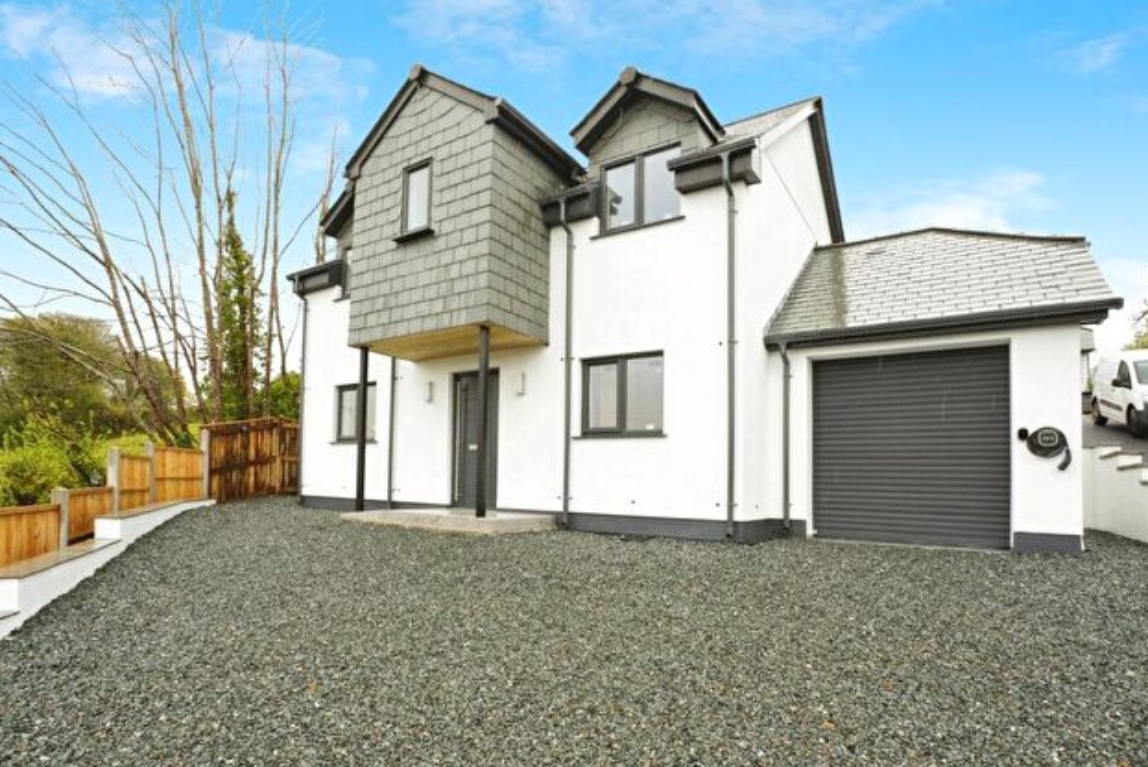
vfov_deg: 67.4
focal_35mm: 18
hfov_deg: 89.9
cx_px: 544
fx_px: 575
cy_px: 415
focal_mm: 16
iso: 1250
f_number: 9
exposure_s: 1/200
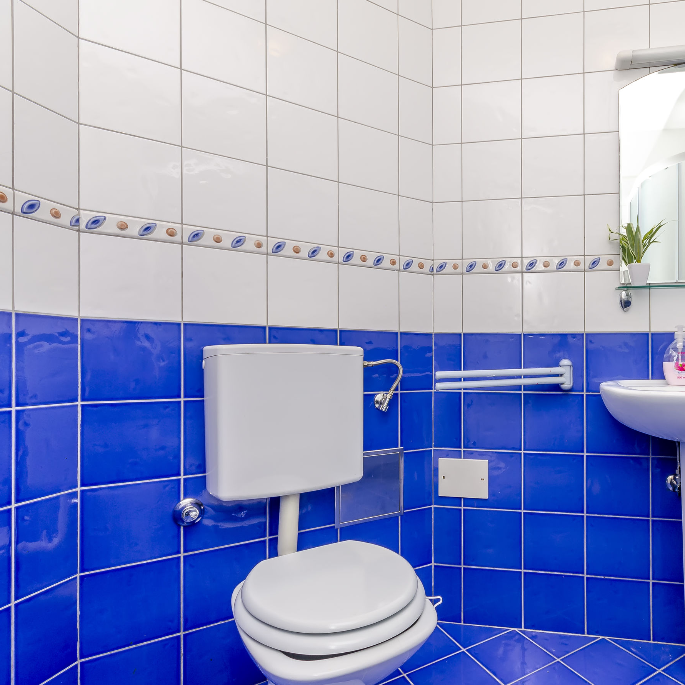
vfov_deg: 74.8
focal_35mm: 20
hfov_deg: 71.4
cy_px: 351
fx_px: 448
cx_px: 485
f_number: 10
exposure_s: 1/80
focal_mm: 10
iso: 250
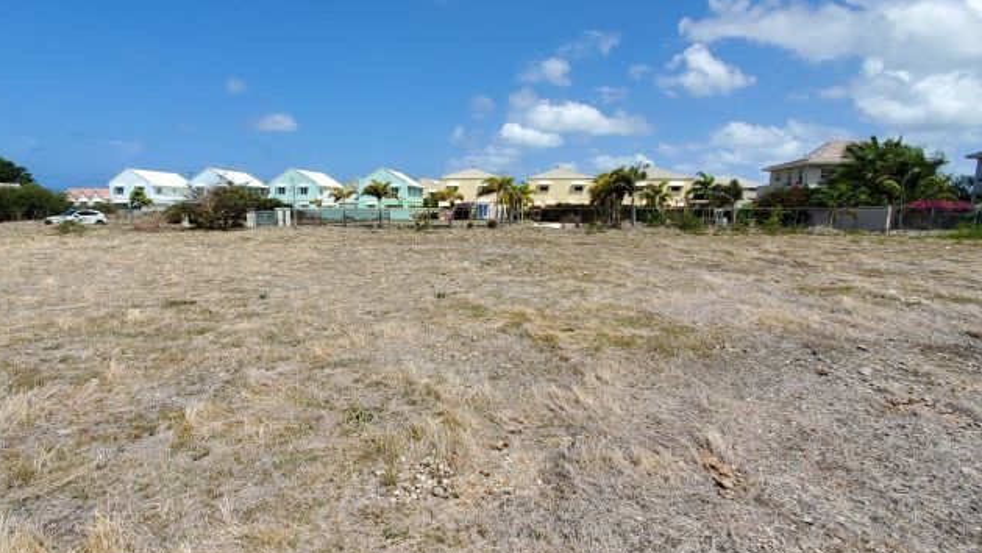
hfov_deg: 92.5
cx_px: 459
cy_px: 292
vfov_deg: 61.0
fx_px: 469
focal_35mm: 18
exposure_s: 1/1262
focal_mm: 1.8
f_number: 2.2
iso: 50
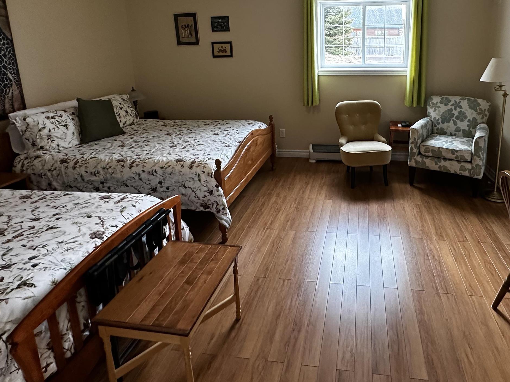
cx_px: 317
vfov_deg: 56.7
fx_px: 339
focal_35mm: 23
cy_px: 108
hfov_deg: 72.7
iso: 250
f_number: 2.2
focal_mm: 2.22
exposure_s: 1/120
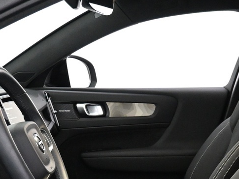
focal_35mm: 77
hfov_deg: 25.3
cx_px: 135
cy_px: 204
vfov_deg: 18.3
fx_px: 532
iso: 4000
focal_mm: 16
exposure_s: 1/60
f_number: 3.5
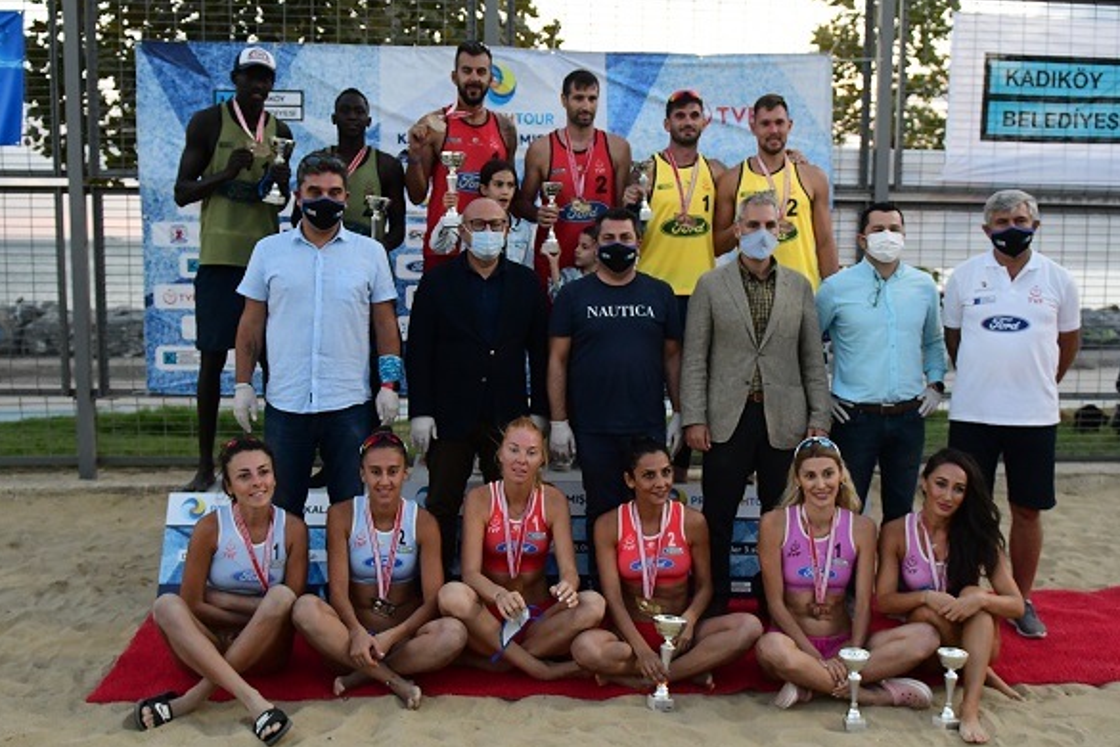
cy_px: 375
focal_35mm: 40
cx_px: 561
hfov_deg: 48.5
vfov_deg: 33.4
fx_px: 1244
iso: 4000
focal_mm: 26
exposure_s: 1/2500
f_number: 4
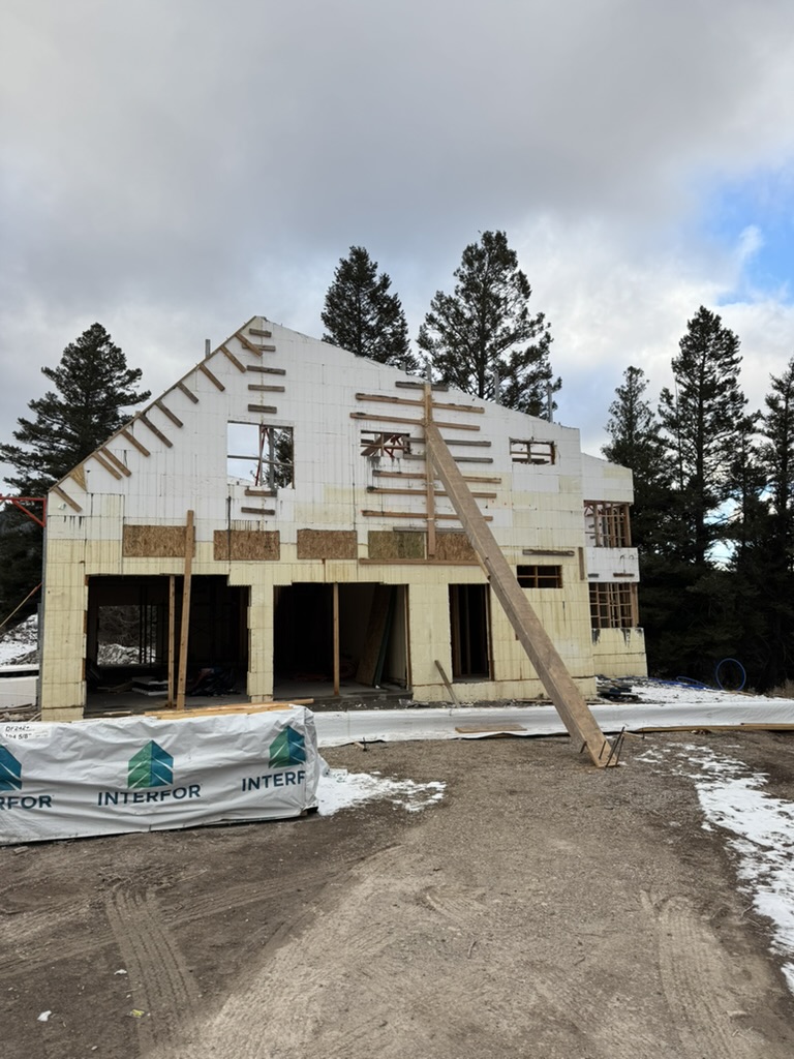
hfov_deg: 56.8
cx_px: 397
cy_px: 530
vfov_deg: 71.6
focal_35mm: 24
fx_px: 734
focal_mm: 6.76
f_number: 1.78
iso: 80
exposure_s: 1/864
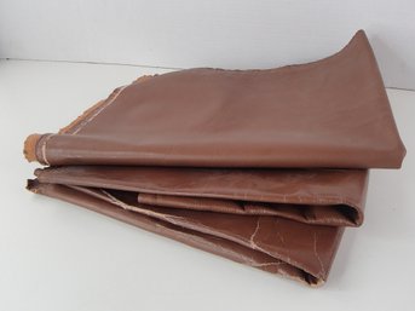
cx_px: 208
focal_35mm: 37
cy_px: 156
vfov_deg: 38.6
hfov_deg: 50.2
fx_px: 443
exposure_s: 1/160
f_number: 4.7
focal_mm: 6.64
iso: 200
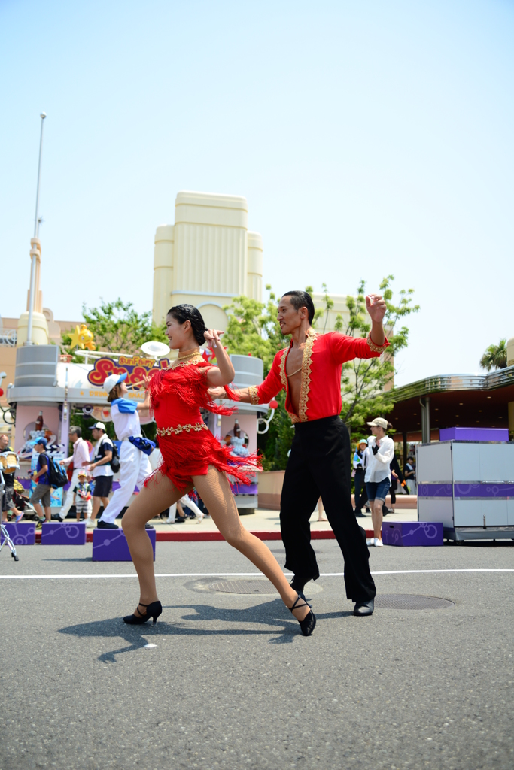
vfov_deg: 54.4
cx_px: 257
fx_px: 749
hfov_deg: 37.9
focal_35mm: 35
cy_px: 385
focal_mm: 35
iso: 400
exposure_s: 1/3200
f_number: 3.8
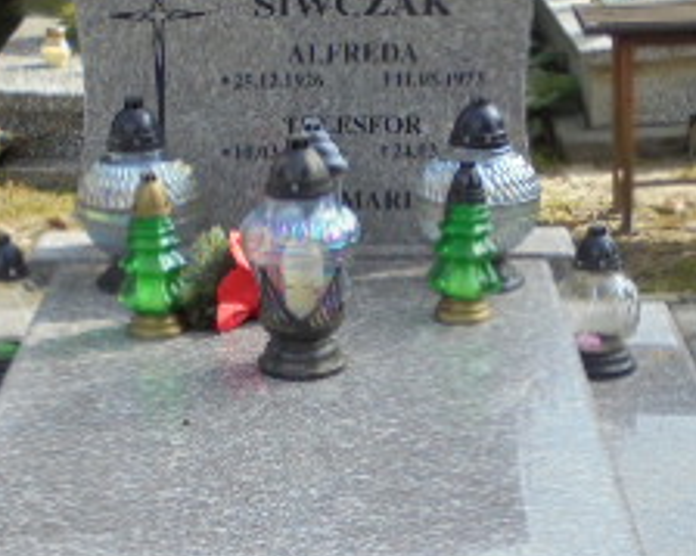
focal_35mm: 95
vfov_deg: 15.9
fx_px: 1956
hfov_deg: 20.1
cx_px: 255
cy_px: 525
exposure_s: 1/400
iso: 100
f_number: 4
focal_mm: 6.1
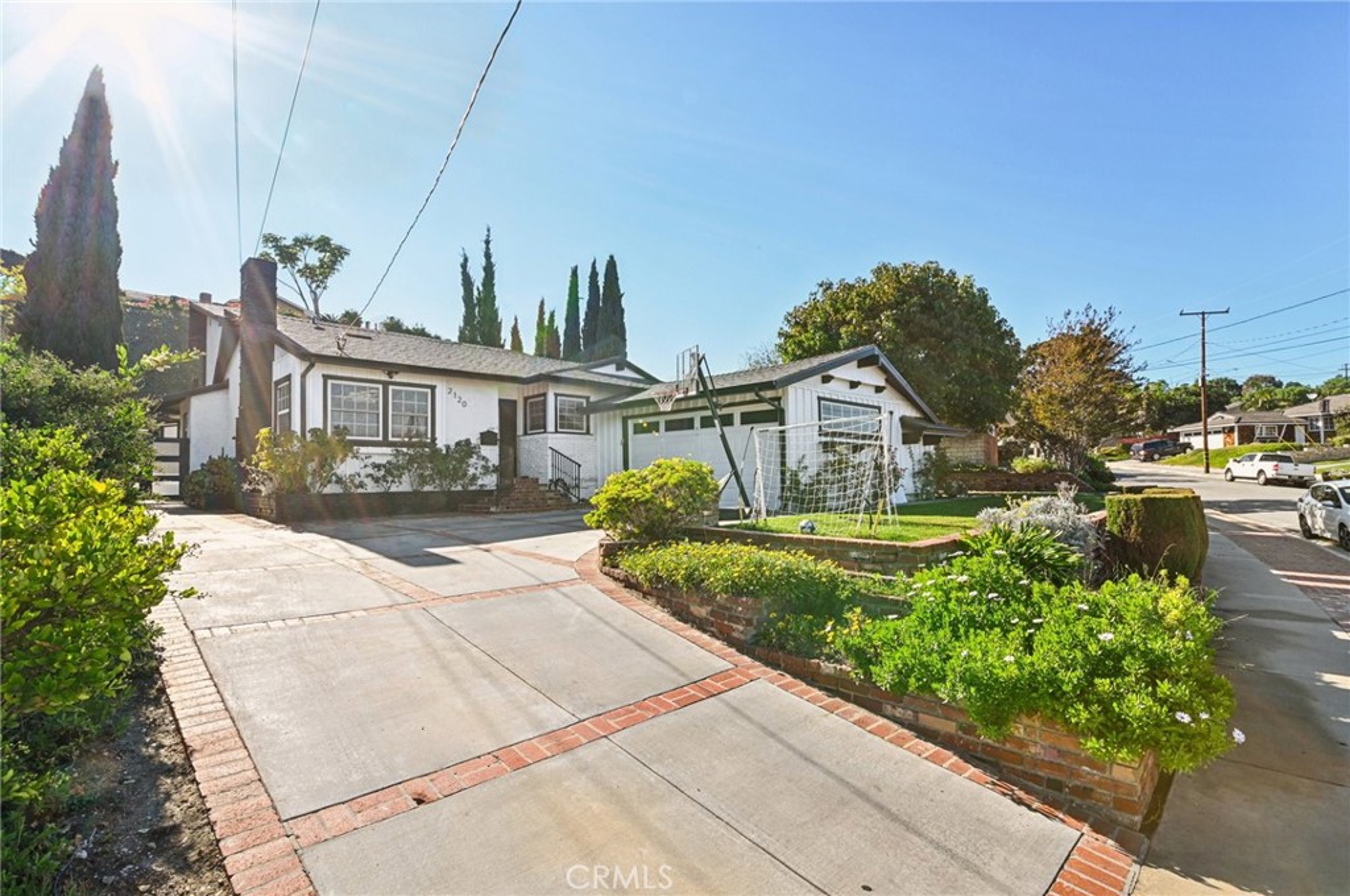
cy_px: 448
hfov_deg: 93.3
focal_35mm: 17
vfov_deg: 70.3
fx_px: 637
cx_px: 675
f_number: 25
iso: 250
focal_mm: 17
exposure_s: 1/25
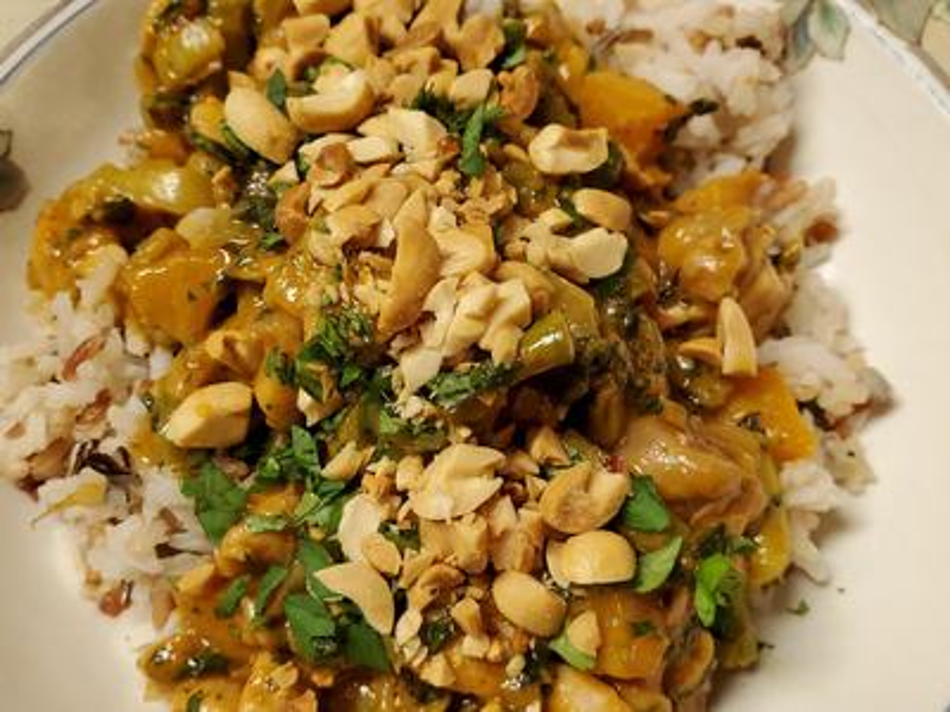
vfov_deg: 53.1
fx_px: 714
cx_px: 475
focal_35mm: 26
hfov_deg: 67.3
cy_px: 356
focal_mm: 4.3
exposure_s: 1/40
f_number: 2.4
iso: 250
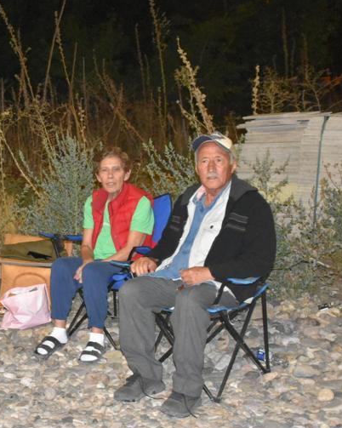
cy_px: 216
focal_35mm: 69
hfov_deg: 21.5
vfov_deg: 27.5
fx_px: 874
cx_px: 19
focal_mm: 32
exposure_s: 1/60
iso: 6400
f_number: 4
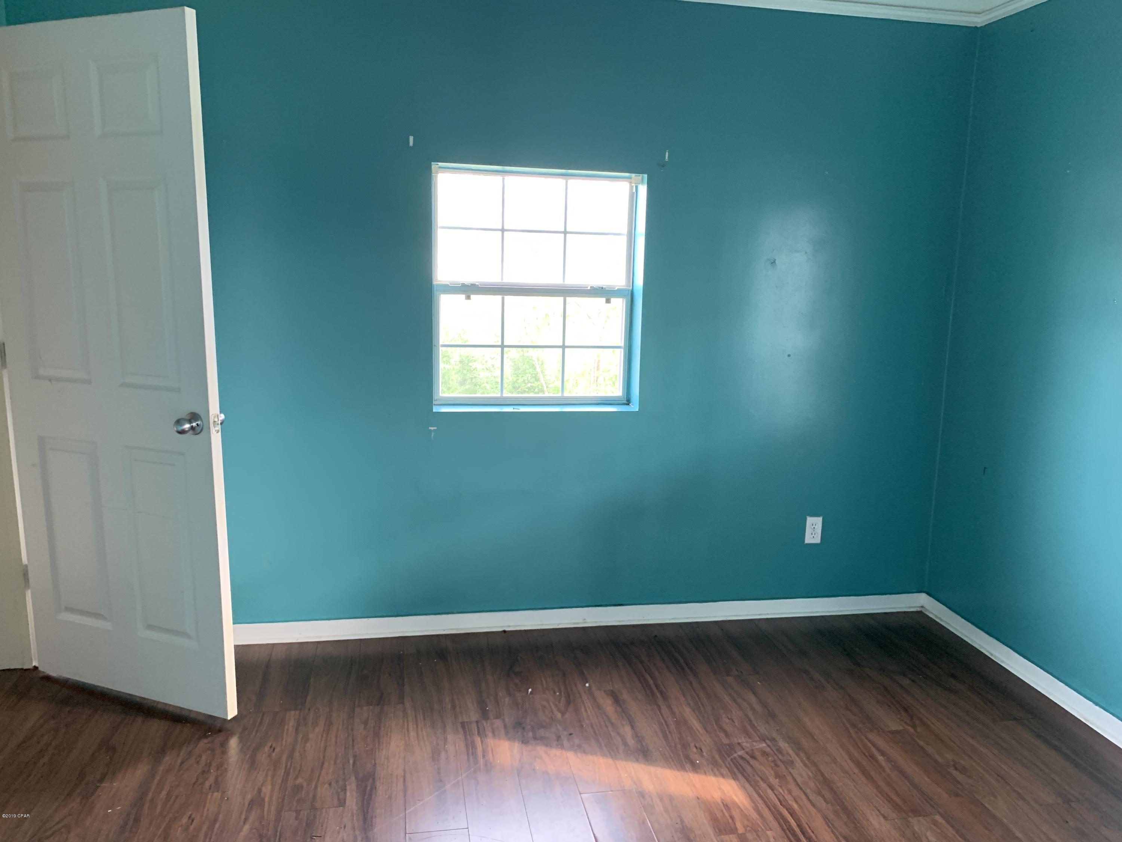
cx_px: 561
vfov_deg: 53.1
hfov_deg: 67.3
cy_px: 421
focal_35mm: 26
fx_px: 843
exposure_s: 1/60
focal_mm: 4.25
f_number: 1.8
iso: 200
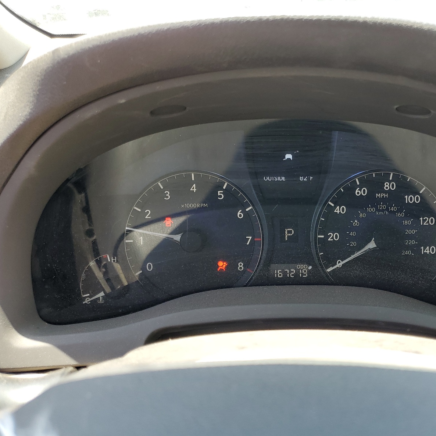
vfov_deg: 52.5
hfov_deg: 51.6
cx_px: 287
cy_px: 220
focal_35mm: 31
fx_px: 442
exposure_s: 1/208
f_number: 1.5
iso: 50
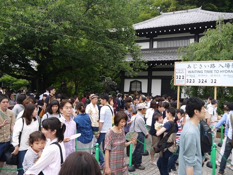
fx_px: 188
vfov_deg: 49.7
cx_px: 116
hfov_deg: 63.4
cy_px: 88
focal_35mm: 28
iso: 160
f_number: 4.5
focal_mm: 14
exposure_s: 1/200
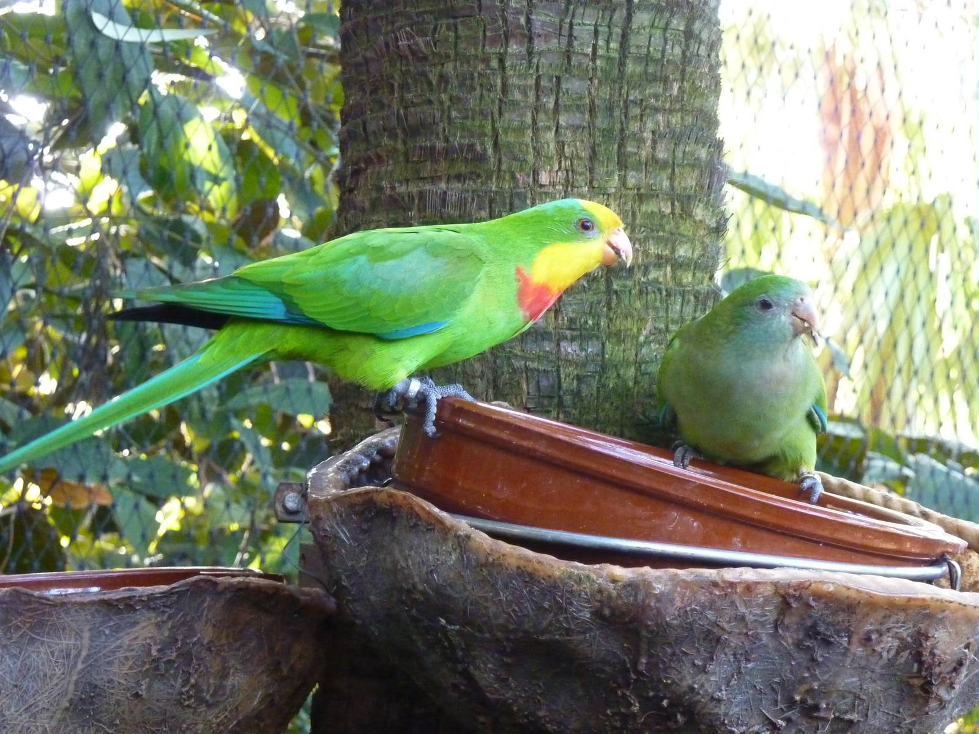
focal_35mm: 137
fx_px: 3875
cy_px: 367
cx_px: 490
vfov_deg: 10.8
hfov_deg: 14.4
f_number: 4.5
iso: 800
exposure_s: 1/50
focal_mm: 22.5
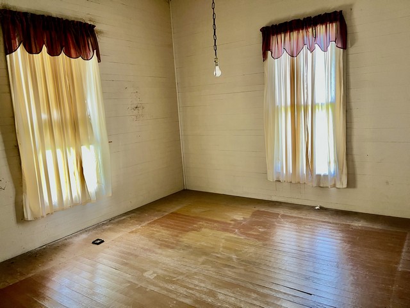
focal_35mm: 26
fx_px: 308
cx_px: 205
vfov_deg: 53.1
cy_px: 154
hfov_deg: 67.3
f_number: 1.6
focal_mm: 5.1
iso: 160
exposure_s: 1/60
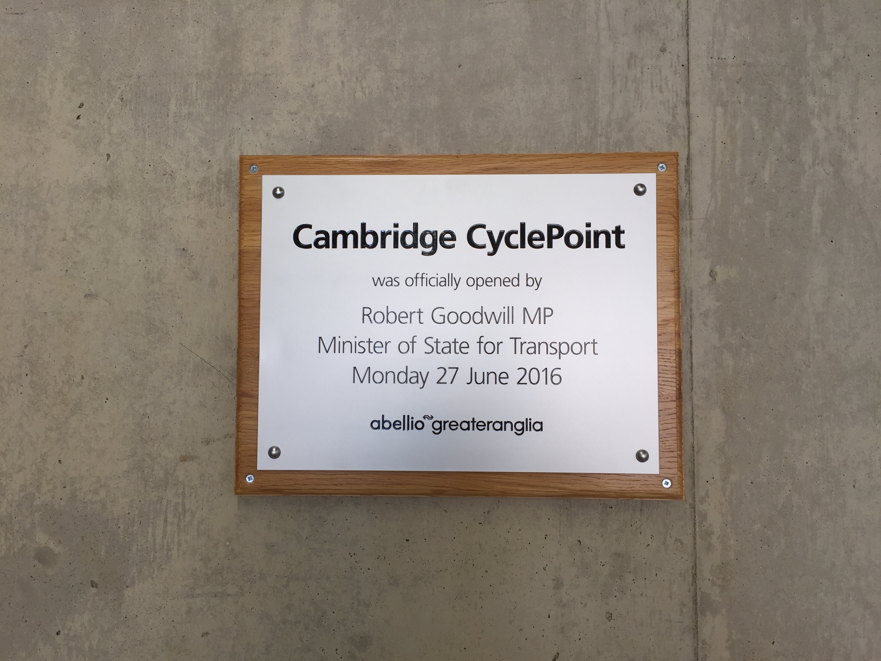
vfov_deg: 48.2
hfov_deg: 61.7
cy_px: 330
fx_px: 738
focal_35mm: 29
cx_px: 440
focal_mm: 4.15
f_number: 2.2
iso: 32
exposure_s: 1/100
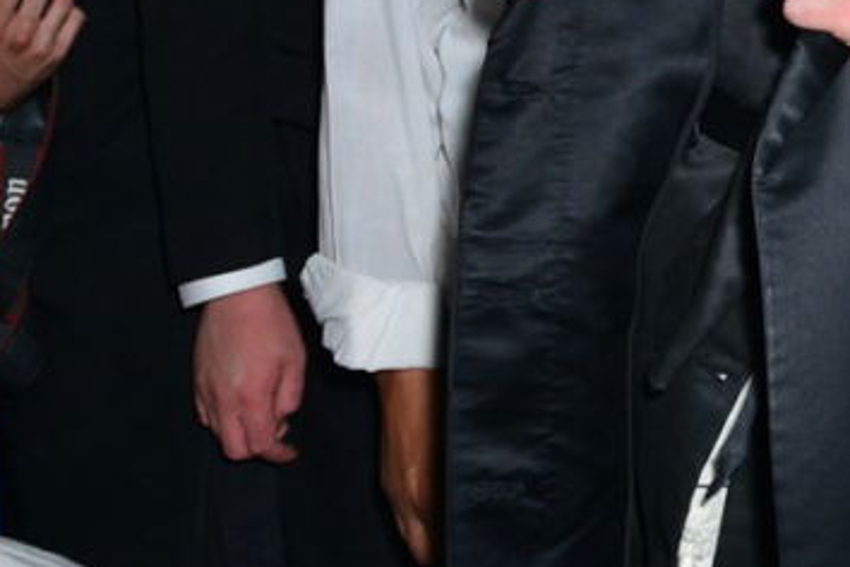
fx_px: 2243
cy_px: -274
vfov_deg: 13.6
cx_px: 1160
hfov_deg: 19.5
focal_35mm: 95
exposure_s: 1/125
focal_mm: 24
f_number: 5
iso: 1000
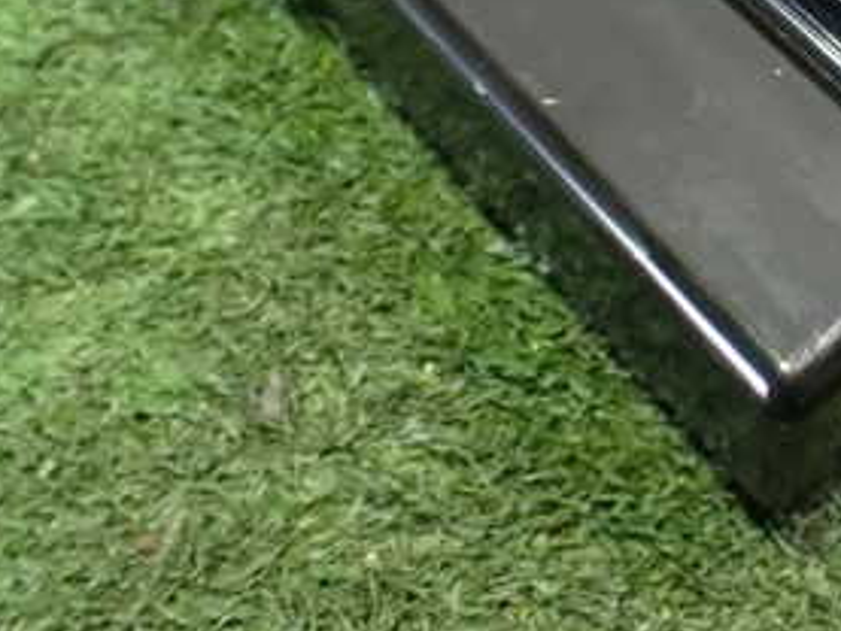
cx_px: 792
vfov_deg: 21.6
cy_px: -36
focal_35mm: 65
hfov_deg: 28.4
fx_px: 1580
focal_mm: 5.4
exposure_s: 1/30
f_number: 2.3
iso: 1250
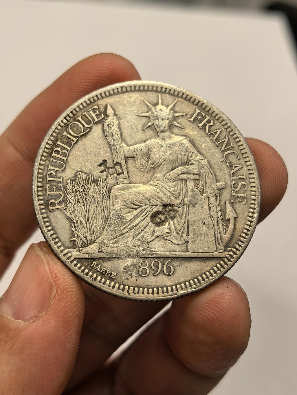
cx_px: 148
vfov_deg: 35.5
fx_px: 618
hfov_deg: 27.0
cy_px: 198
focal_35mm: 54
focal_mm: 6.98
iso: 250
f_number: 2
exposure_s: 1/100
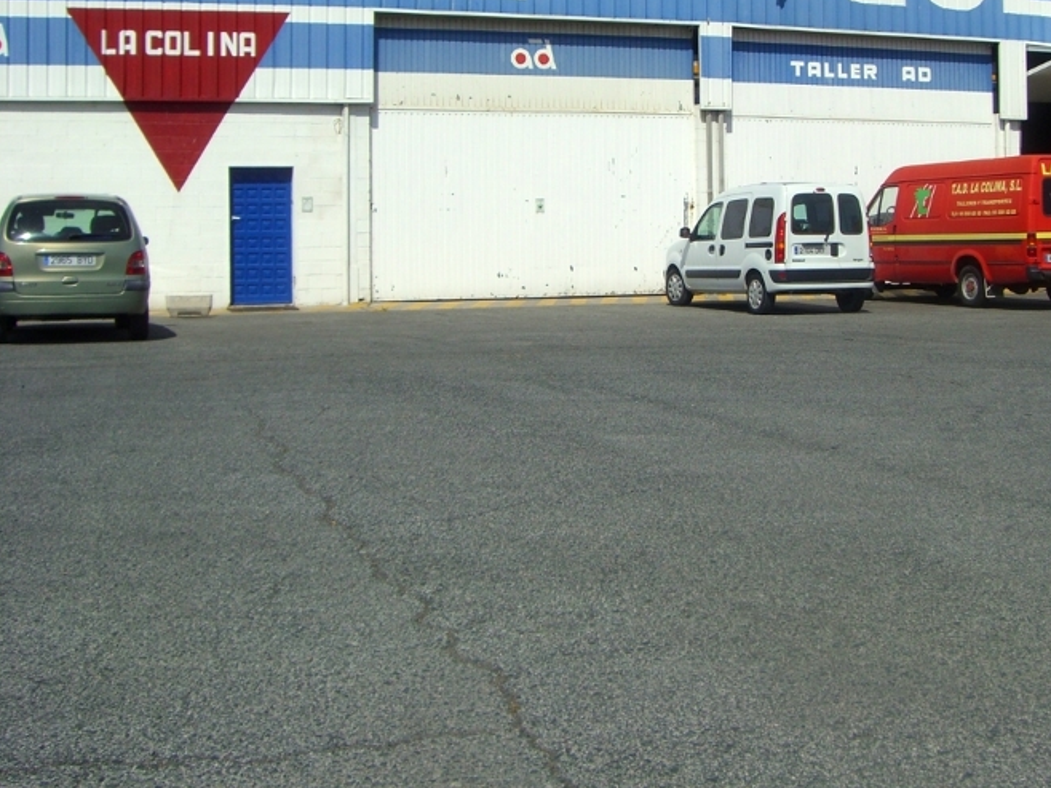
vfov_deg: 27.8
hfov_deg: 36.4
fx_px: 1578
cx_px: 717
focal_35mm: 52
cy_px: 250
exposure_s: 1/1600
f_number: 4.3
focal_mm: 6.2
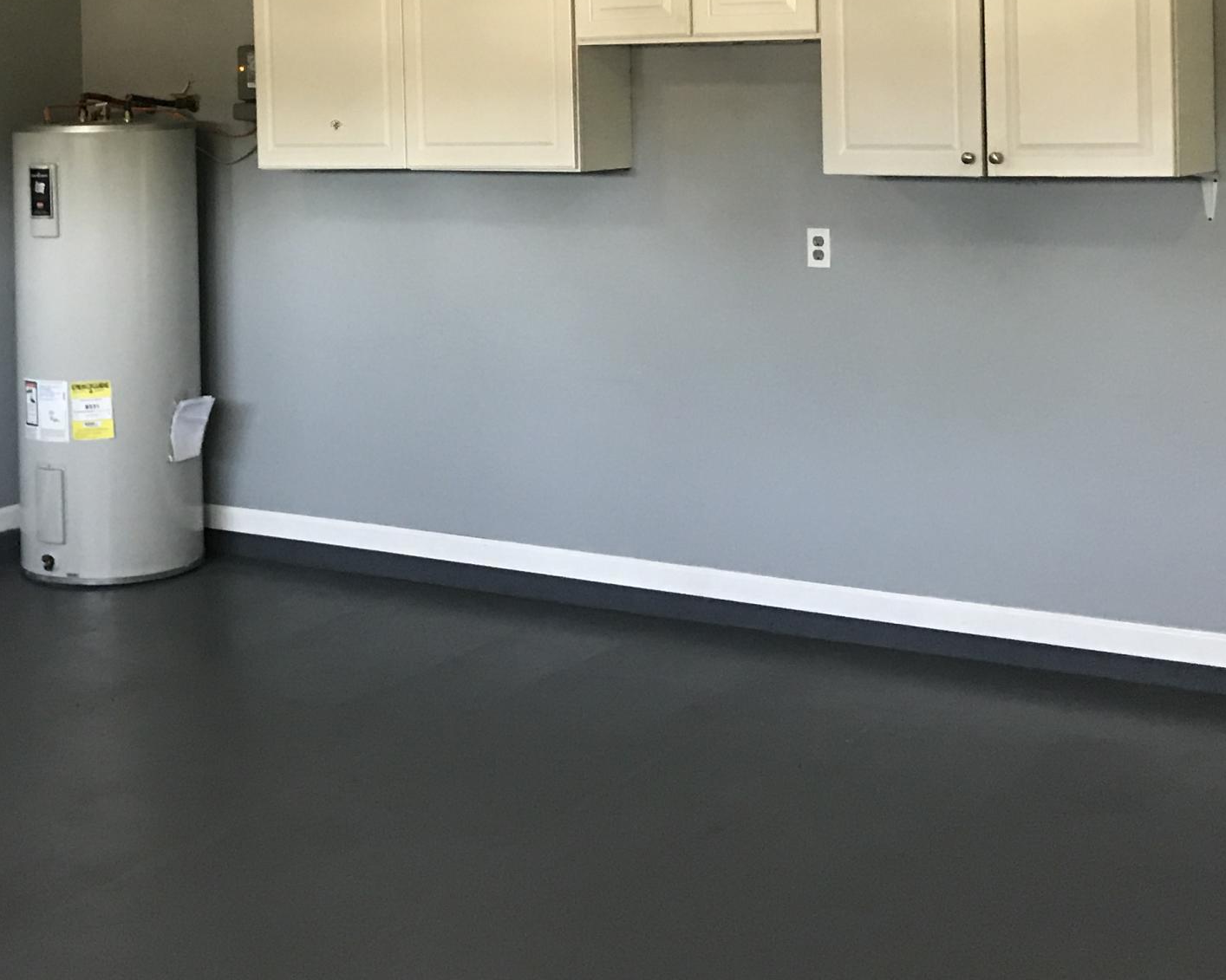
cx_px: 426
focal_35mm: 58
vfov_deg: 25.6
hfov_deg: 32.3
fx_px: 2104
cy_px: 146
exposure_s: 1/15
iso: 64
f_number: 1.8
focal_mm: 3.99
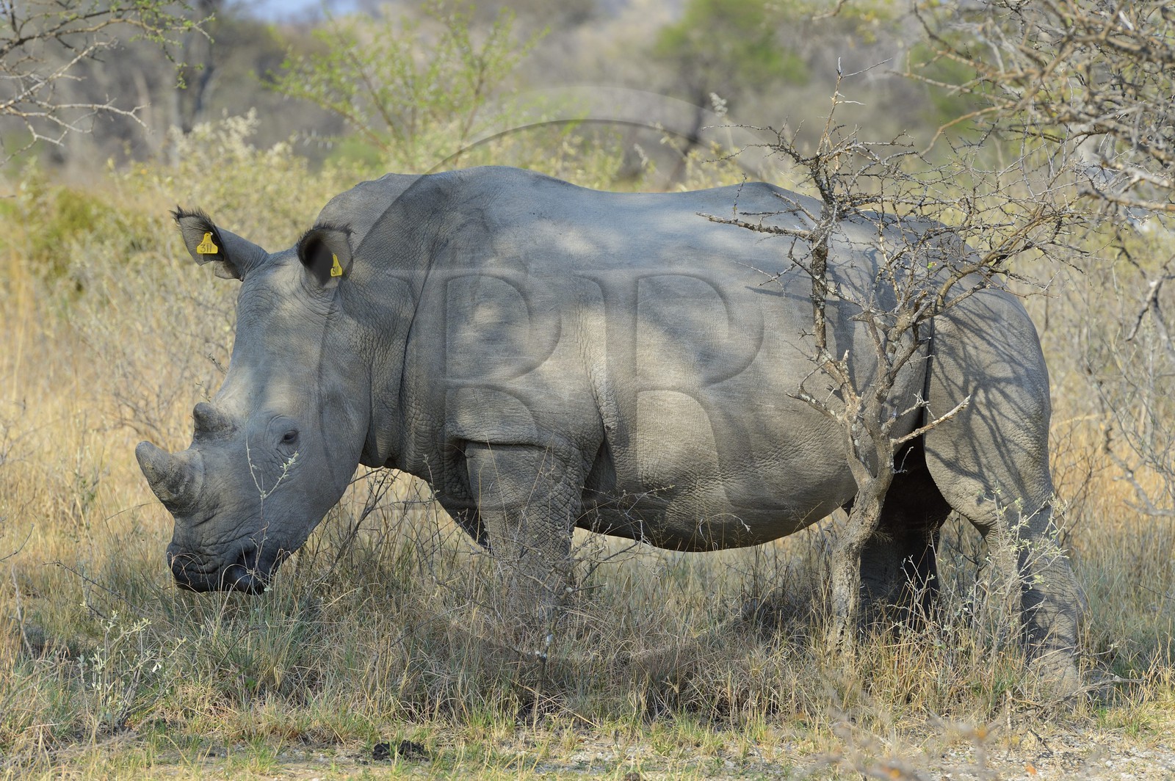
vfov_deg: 5.1
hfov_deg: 7.6
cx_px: 588
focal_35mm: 270
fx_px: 8805
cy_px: 390
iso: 400
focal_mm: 270
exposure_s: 1/500
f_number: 9
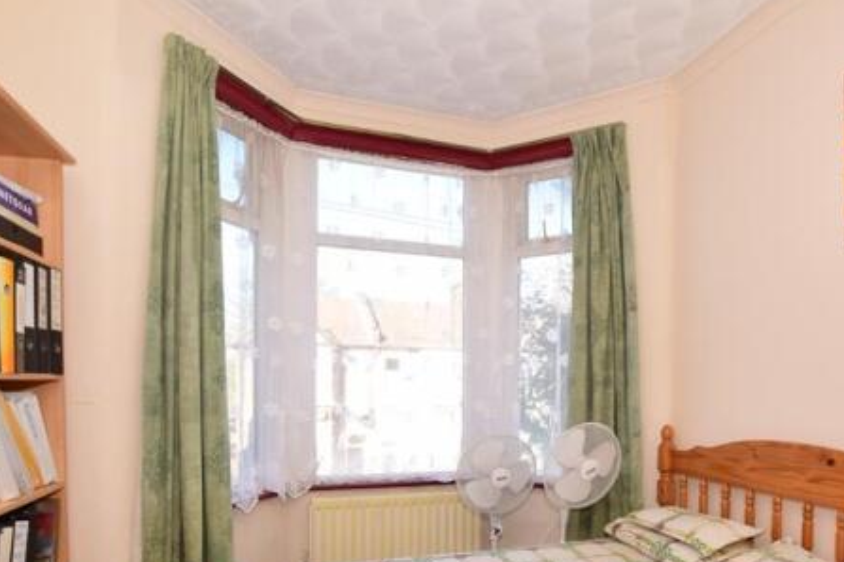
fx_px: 516
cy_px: 397
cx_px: 457
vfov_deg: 55.4
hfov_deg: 78.4
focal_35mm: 22
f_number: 13
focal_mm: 10
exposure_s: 1/60
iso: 400
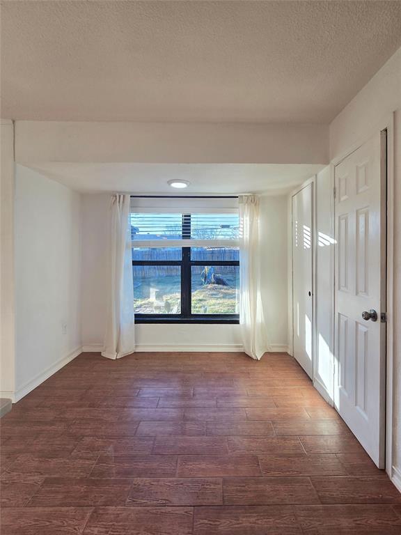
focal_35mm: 13
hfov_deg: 89.9
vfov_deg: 106.2
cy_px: 268
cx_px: 200
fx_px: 201
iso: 50
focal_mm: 2.2
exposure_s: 1/189
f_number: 2.2
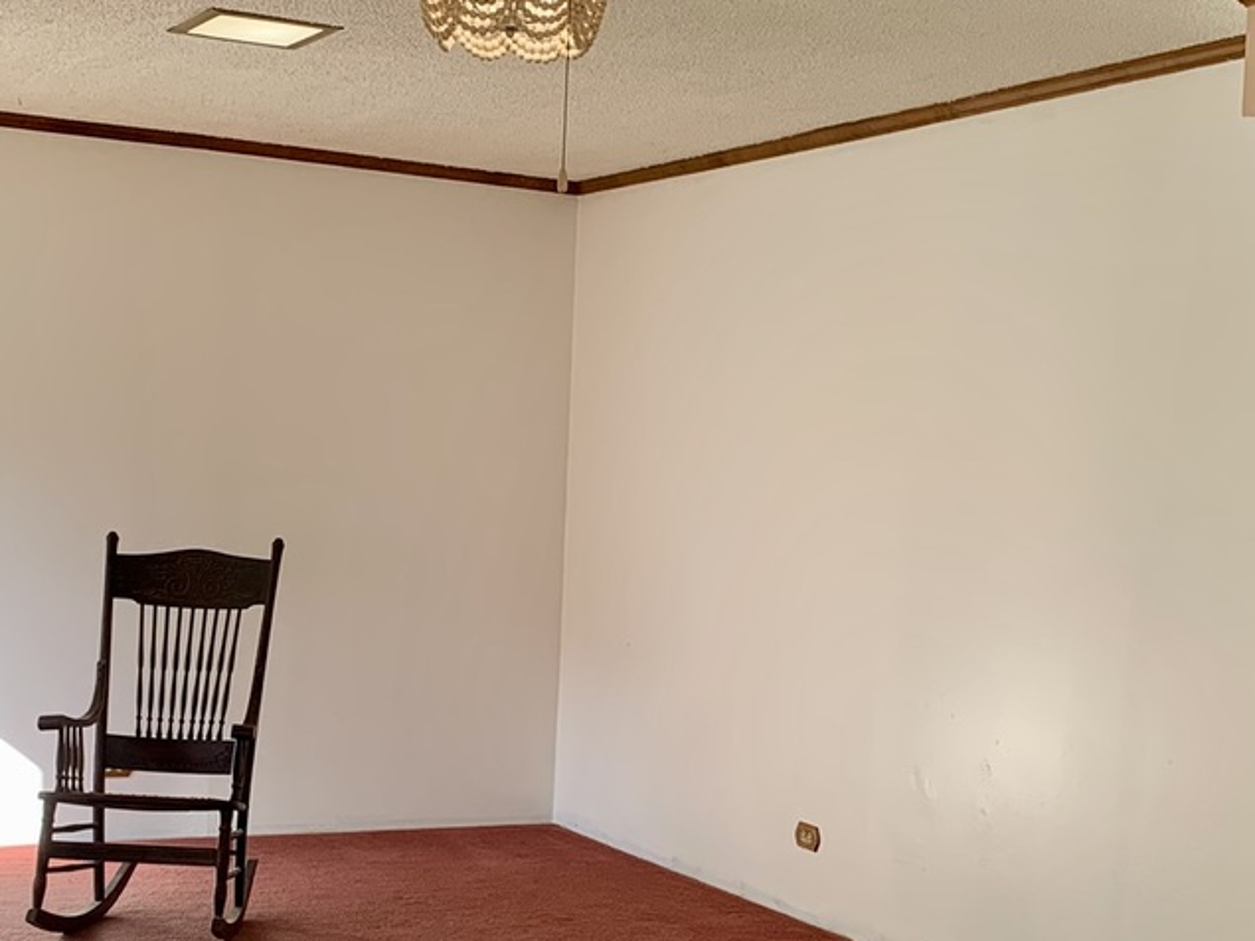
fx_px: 2139
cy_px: 735
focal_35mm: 59
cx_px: 664
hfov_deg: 32.7
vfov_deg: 24.5
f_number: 1.8
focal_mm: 4.25
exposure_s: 1/122
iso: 40
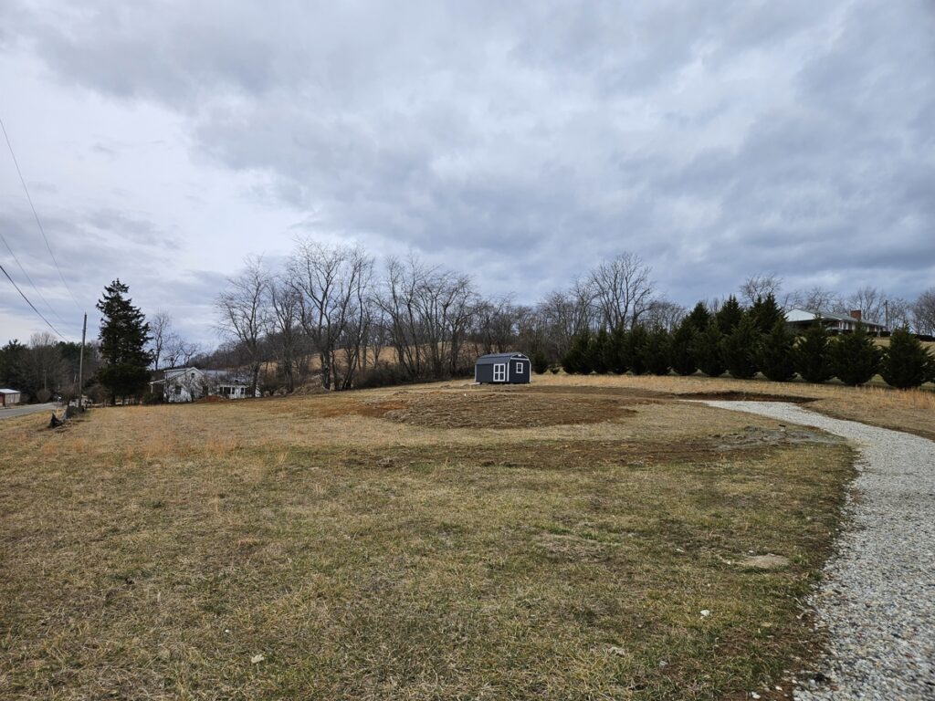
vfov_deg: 58.9
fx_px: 621
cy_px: 350
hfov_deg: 73.9
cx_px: 468
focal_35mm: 23
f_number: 1.8
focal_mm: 5.4
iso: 25
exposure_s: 1/1632
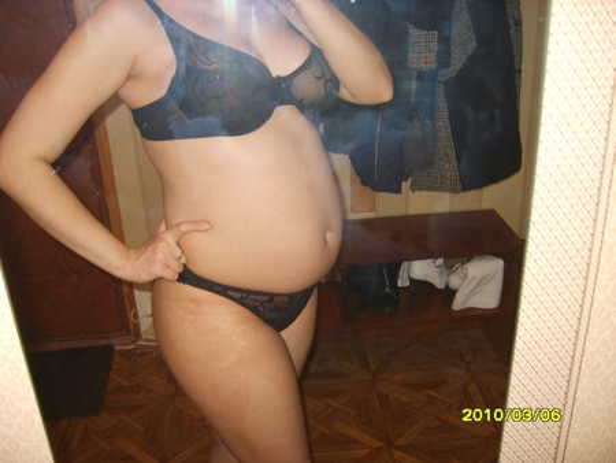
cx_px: 308
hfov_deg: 52.6
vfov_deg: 40.7
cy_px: 232
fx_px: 623
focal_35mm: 35
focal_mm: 7.4
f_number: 2.8
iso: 100
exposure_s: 1/30
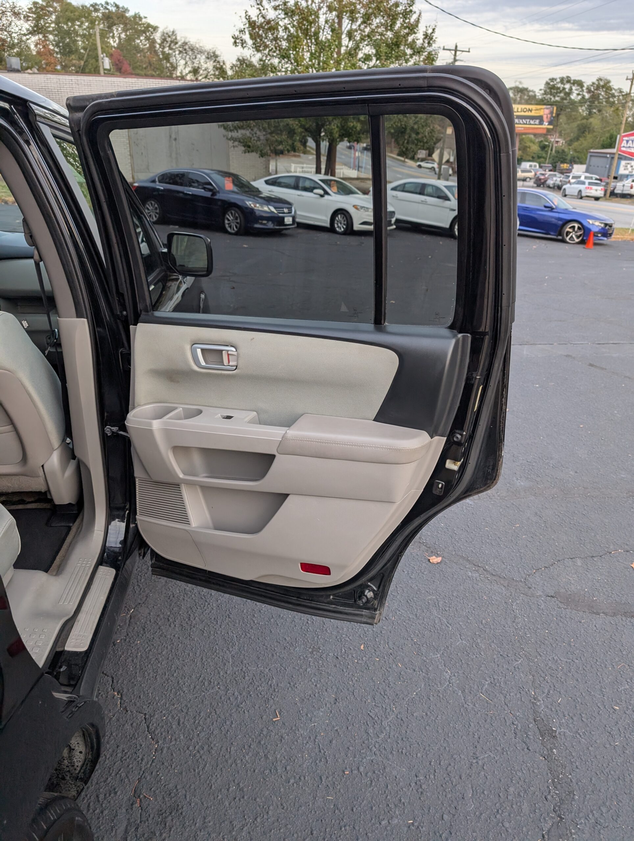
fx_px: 585
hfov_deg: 56.9
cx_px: 317
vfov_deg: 71.5
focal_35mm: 24
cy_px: 420
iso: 79
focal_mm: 6.9
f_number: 1.68
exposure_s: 1/282
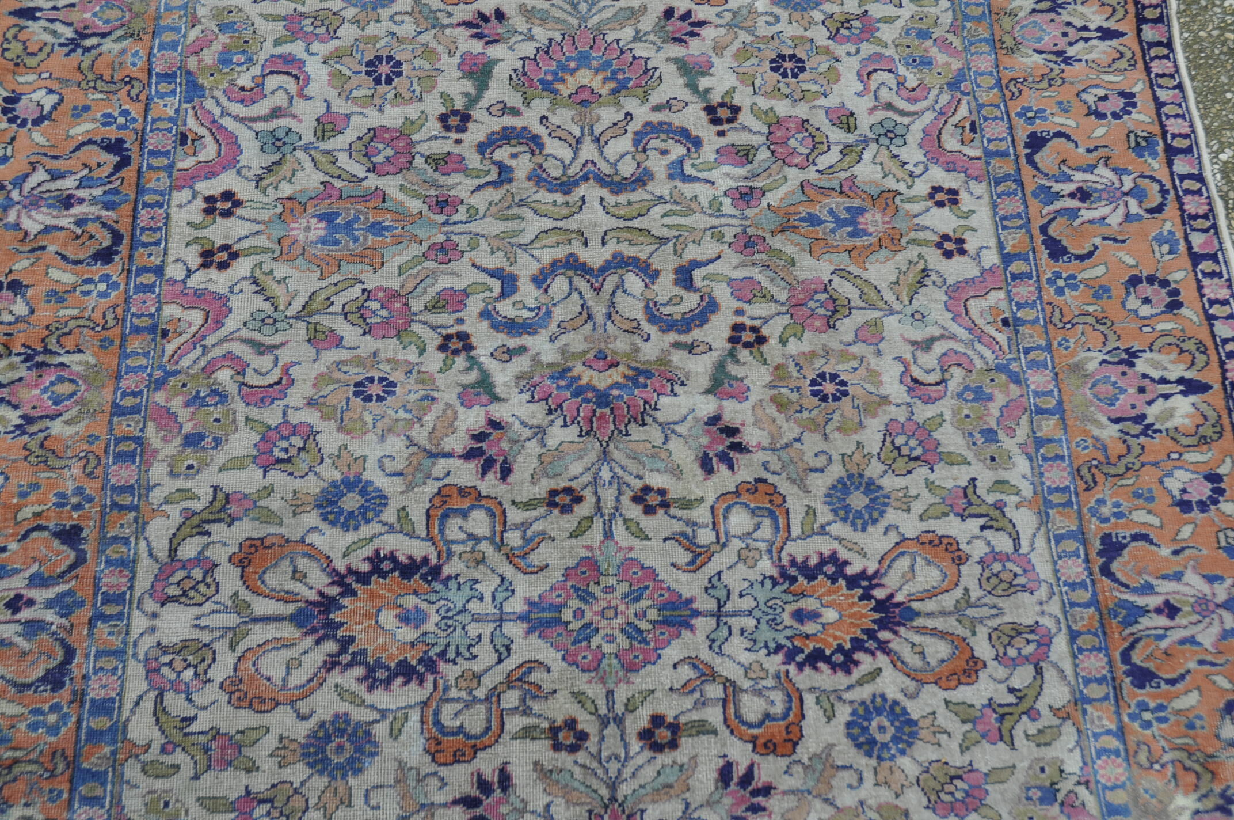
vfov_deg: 35.4
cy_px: 410
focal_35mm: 38
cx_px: 617
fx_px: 1284
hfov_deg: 51.3
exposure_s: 1/125
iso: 200
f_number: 5.6
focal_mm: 25
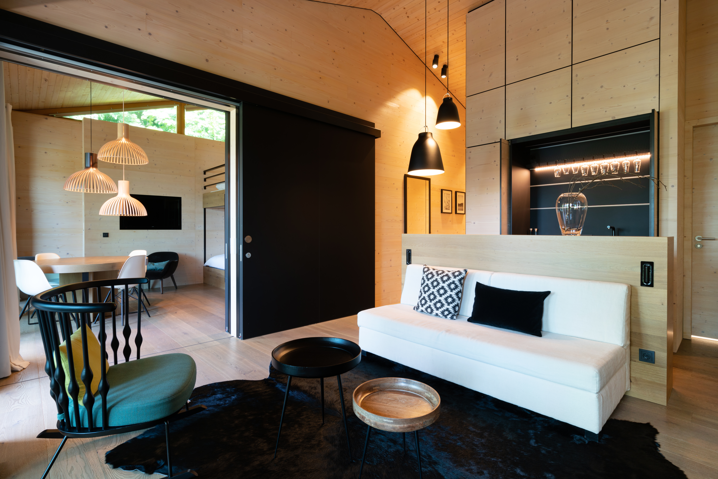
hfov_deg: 93.3
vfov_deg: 70.5
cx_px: 359
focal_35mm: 17
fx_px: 339
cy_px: 240
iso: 100
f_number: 11
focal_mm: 17
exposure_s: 4
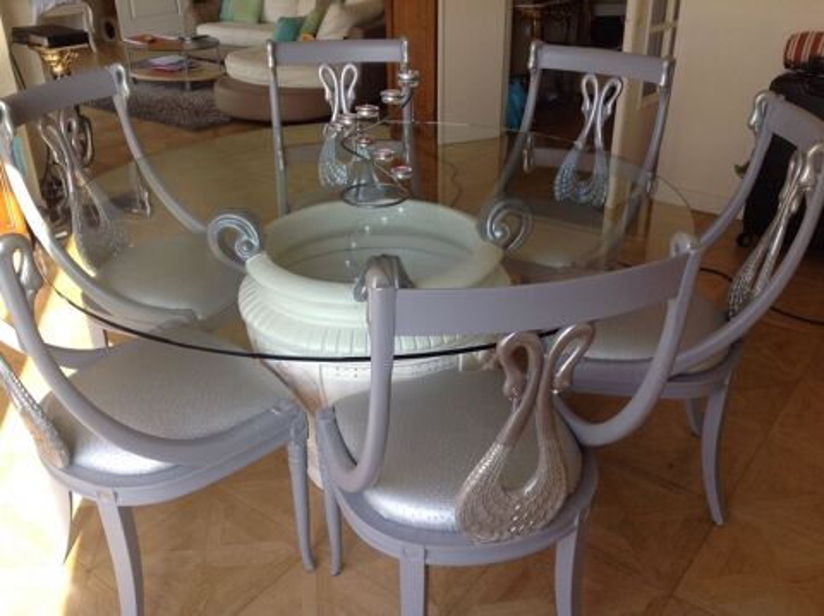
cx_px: 412
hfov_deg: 52.7
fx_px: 832
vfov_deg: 40.6
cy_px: 308
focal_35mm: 35
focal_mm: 4.28
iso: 64
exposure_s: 1/120
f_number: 2.4
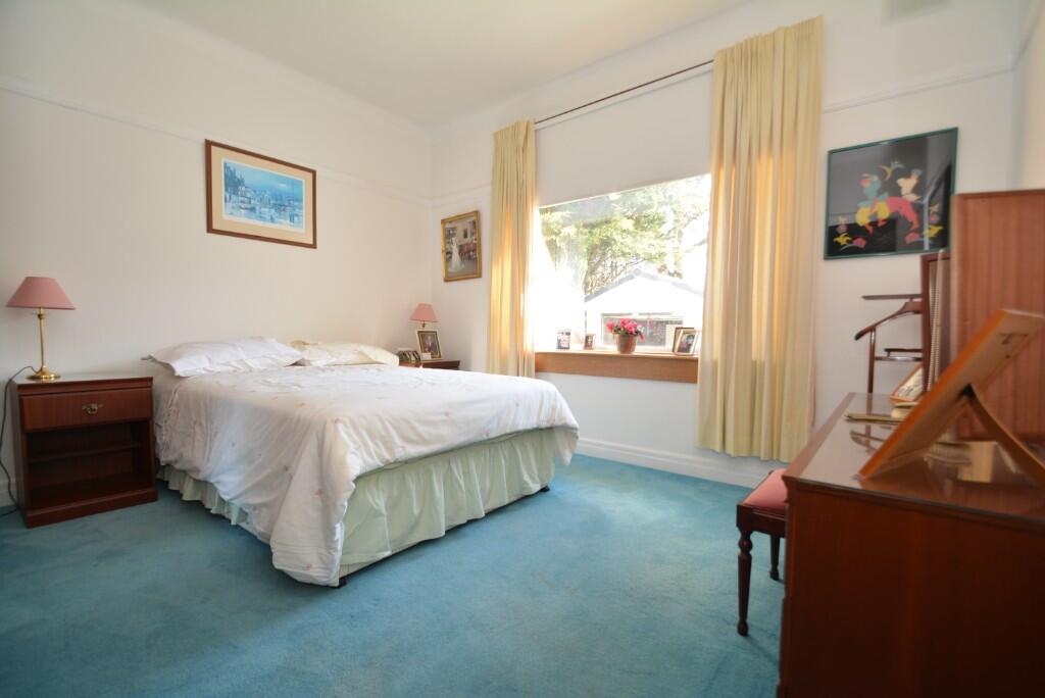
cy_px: 349
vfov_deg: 77.4
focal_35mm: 15
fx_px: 436
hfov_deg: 100.4
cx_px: 522
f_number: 5
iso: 100
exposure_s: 1/15
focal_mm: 10
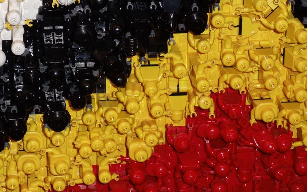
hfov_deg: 10.8
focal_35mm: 194
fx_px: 1623
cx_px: 145
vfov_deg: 6.8
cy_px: 91
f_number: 5.1
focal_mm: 23.45
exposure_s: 1/60
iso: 80
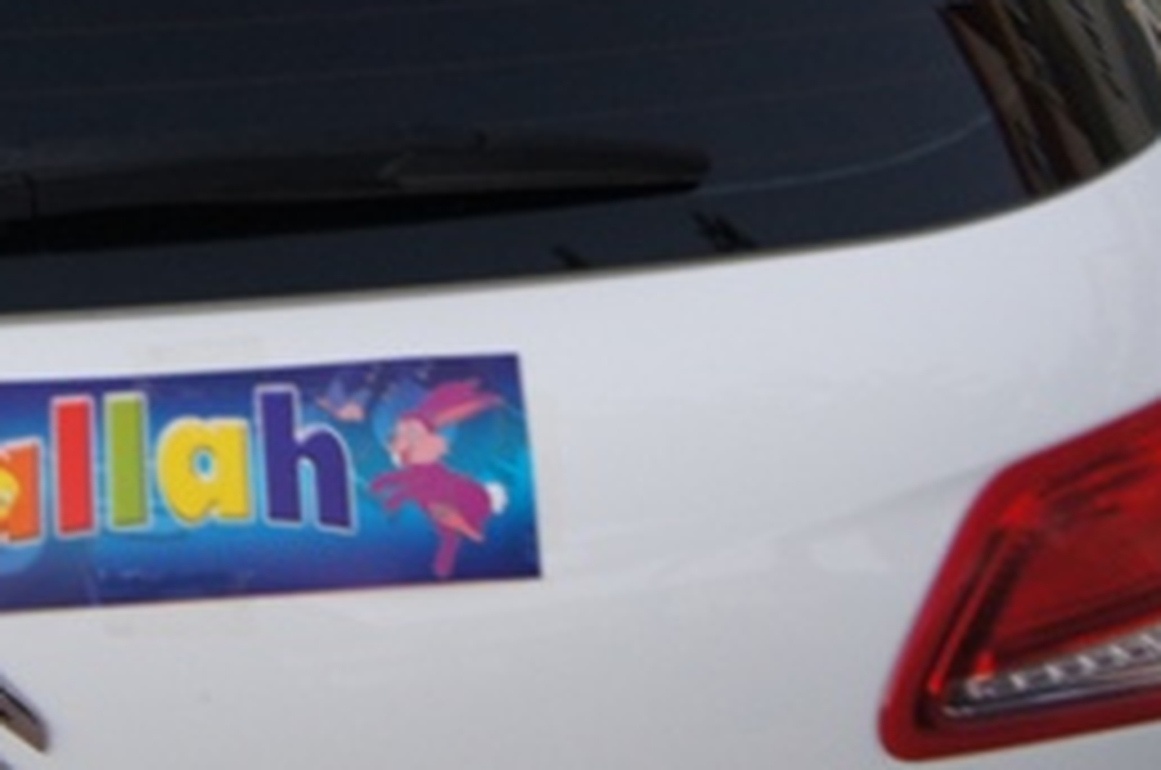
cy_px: -110
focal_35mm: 67
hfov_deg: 29.9
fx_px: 2157
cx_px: 392
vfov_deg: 19.3
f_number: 3.5
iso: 800
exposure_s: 1/30
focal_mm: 18
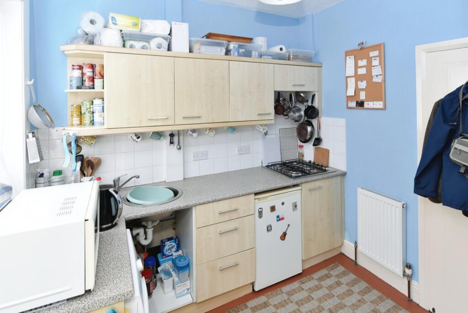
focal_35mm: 18
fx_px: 234
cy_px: 156
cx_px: 234
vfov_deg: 67.5
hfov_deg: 90.0
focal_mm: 18
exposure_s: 1/90
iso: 400
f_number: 4.8
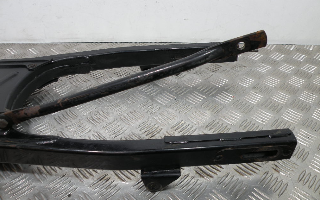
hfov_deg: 64.6
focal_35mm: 29
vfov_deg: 43.1
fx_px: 253
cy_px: 92
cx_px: 160
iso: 64
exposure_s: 1/57.5
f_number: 3.2
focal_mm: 4.7
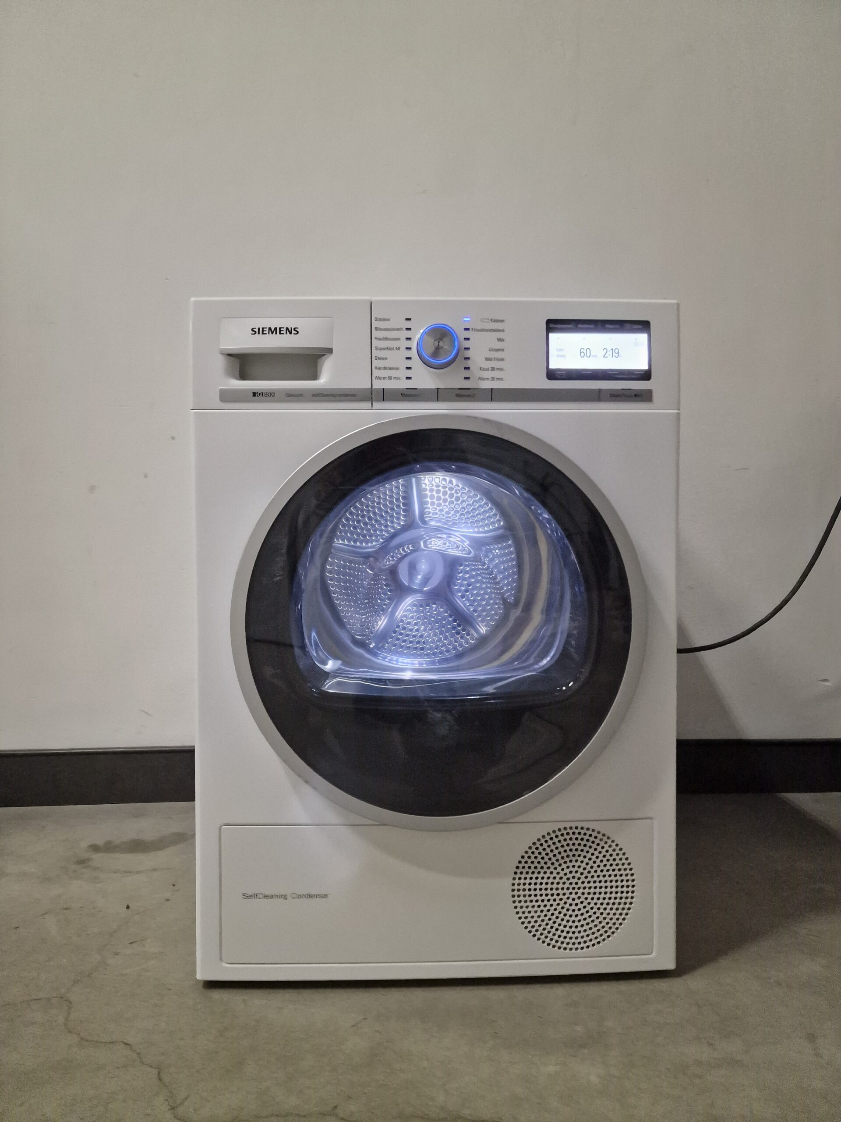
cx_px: 420
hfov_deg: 58.9
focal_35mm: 23
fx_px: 745
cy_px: 561
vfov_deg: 73.9
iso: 1000
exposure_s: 1/100
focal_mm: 6.4
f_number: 1.8
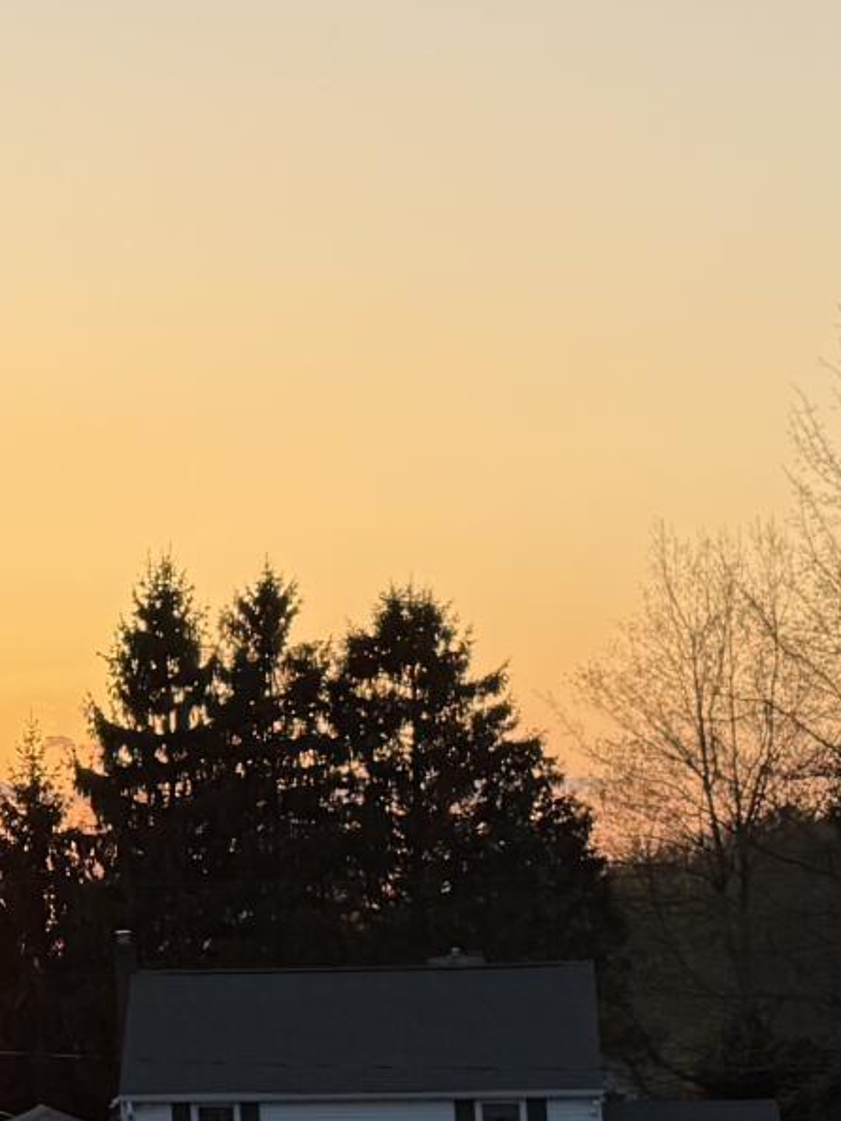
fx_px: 3921
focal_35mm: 121
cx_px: -928
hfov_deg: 11.0
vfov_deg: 16.2
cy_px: 757
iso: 100
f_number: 1.78
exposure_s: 1/1211
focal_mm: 6.76
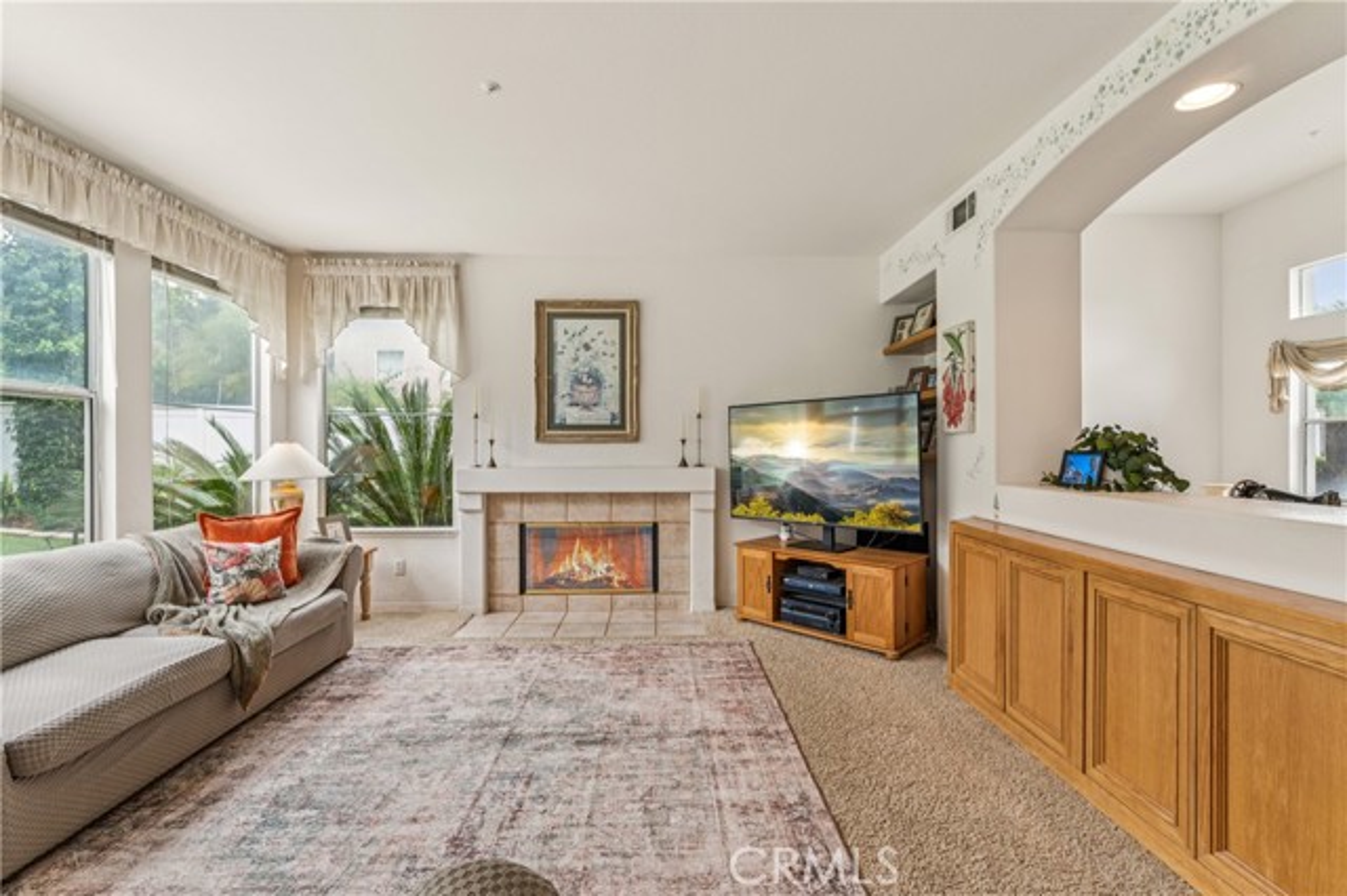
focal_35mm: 16
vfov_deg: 73.0
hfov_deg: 96.1
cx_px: 674
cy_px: 448
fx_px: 606
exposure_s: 1/3.33
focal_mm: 16.2
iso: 100
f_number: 13
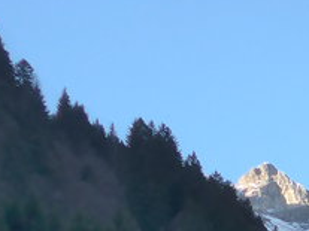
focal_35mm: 168
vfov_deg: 7.9
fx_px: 1499
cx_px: 566
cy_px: 639
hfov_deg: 11.0
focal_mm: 6
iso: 160
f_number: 2
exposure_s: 1/640
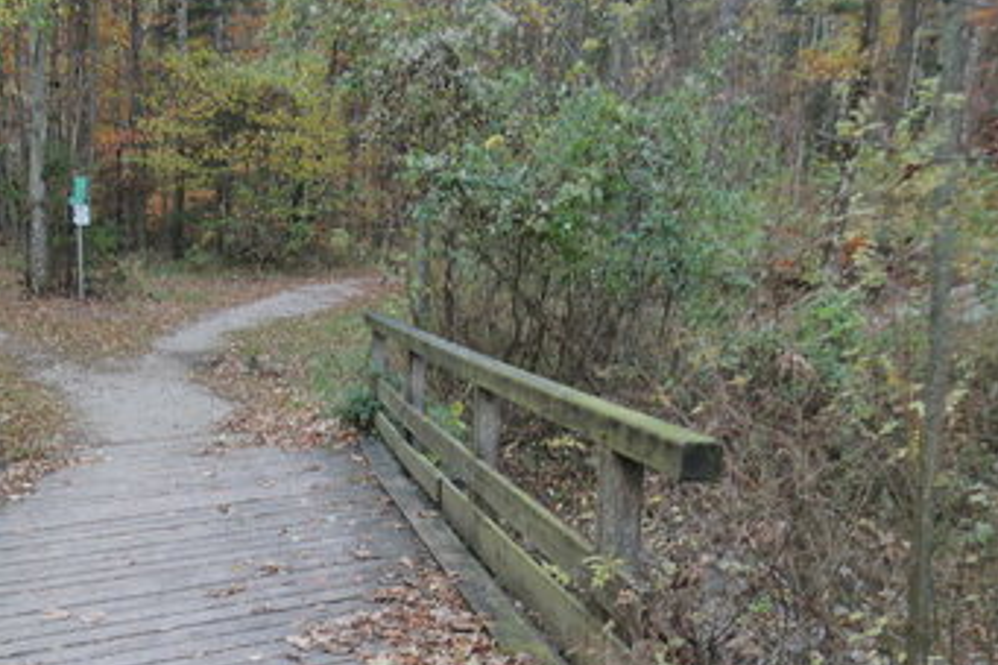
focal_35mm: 43
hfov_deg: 42.7
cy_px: 530
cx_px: 154
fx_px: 1191
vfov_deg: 30.4
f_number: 2.8
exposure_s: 1/30
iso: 180
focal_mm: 4.3
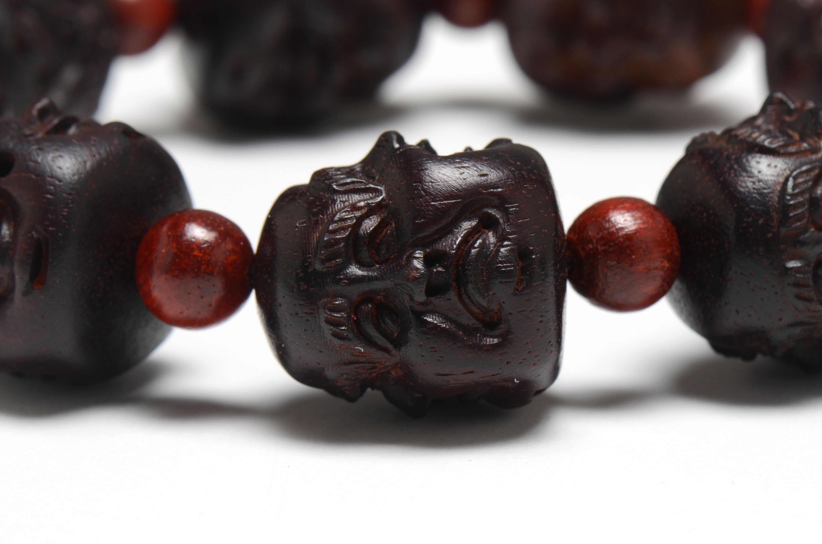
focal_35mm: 128
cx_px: 411
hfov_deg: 16.1
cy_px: 272
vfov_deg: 10.7
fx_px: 2905
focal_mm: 85
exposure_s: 1/100
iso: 400
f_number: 16
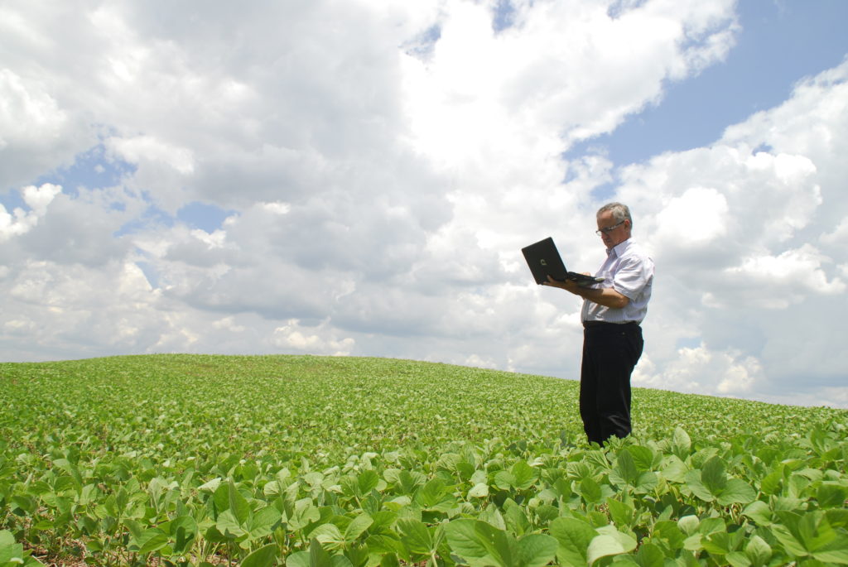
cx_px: 424
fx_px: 637
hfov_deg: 67.3
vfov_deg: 48.0
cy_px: 284
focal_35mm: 27
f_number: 9
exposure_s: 1/200
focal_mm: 18
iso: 100
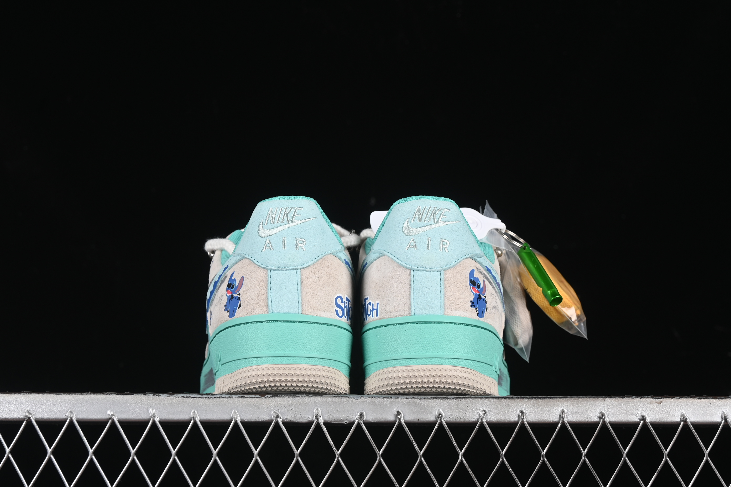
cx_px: 366
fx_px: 1523
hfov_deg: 27.0
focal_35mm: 75
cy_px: 244
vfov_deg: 18.2
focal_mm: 50
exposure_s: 1/80
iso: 160
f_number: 8
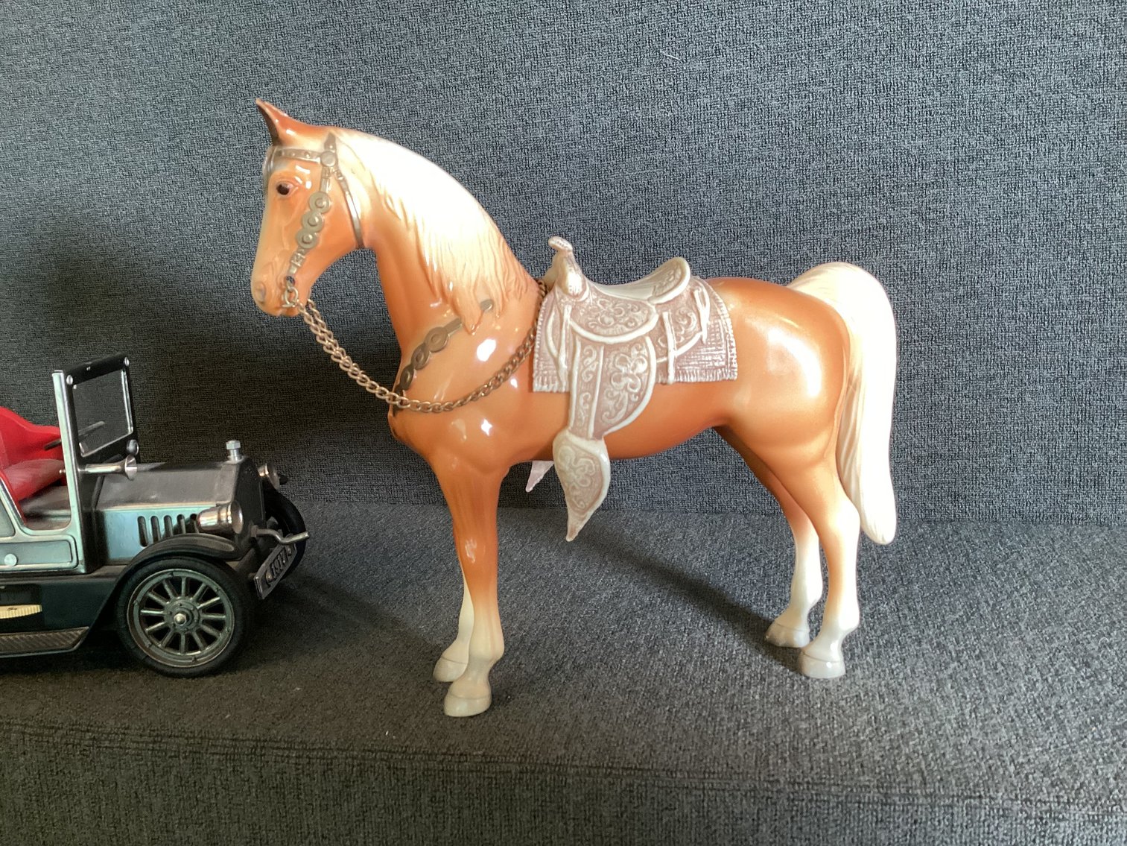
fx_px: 1009
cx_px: 564
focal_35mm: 31
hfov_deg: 58.3
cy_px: 423
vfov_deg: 45.4
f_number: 2.4
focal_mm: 3.3
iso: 250
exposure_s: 1/60
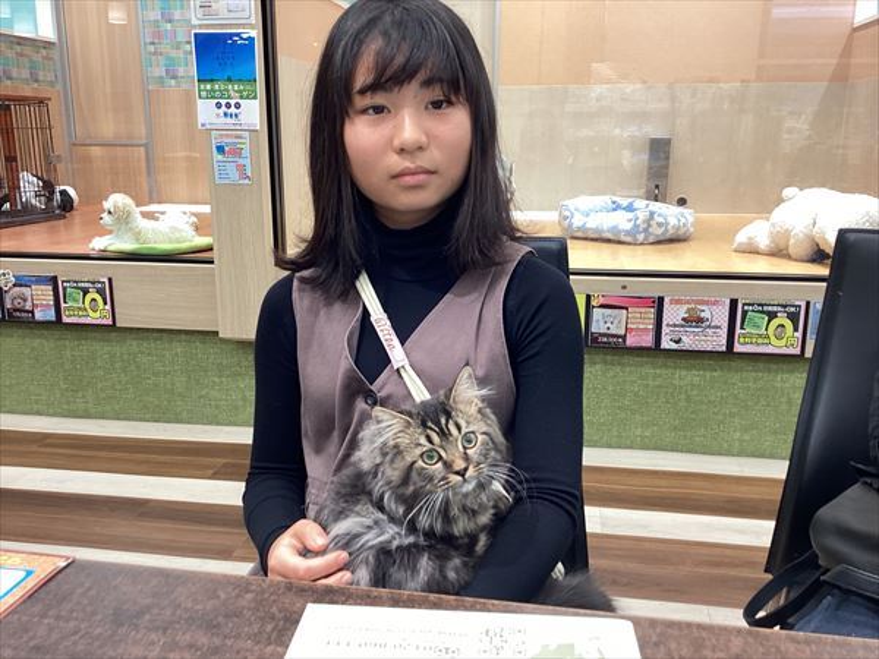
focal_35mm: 31
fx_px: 787
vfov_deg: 45.4
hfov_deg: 58.4
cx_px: 440
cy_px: 330
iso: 64
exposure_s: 1/60
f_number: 2.4
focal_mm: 3.3
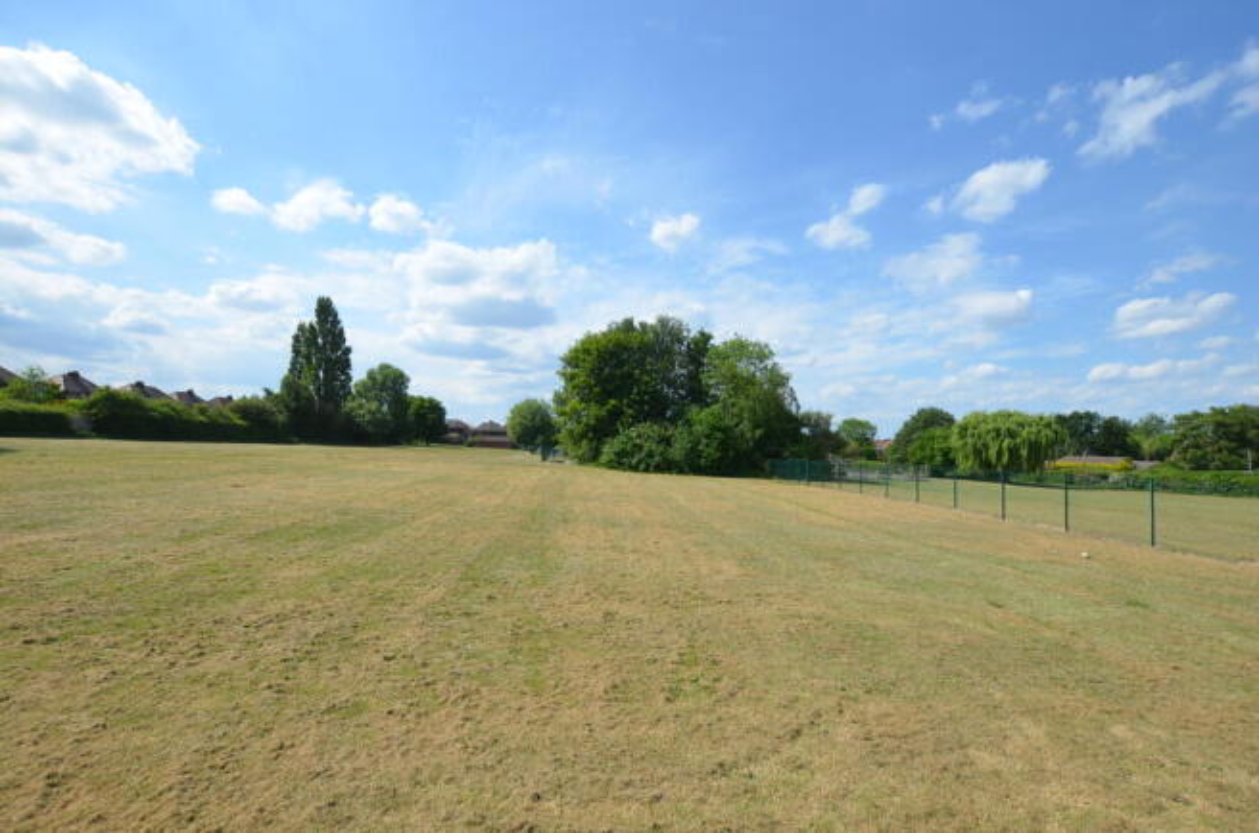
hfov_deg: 100.5
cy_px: 416
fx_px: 523
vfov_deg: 77.0
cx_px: 630
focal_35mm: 15
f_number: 8
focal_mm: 10
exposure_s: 1/250
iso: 110
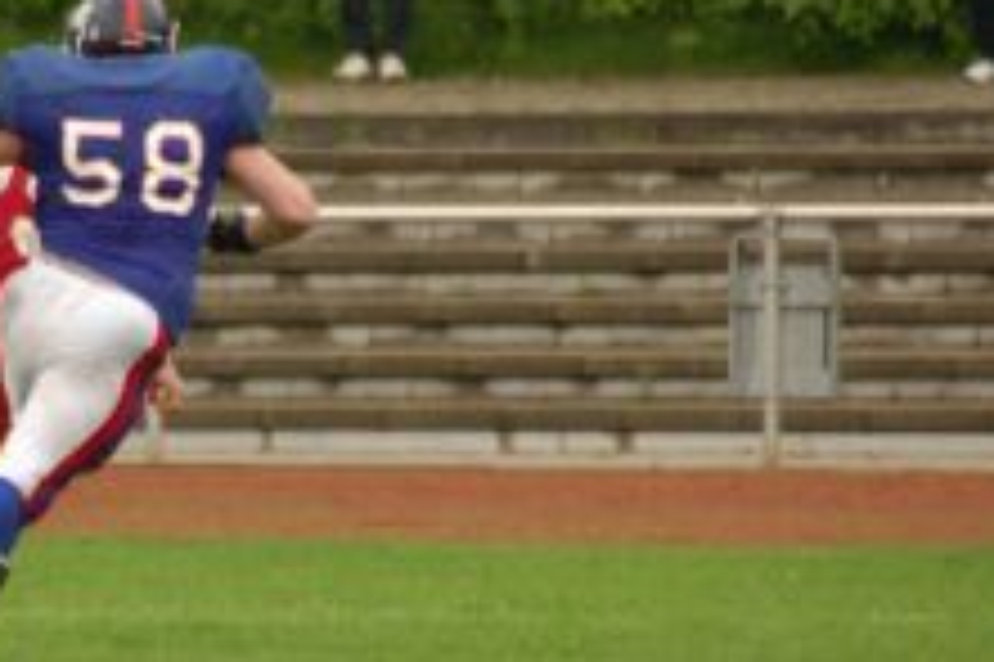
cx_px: 200
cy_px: 338
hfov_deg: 2.8
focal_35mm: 737
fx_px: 20334
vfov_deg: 1.9
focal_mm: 240
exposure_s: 1/400
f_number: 5.3
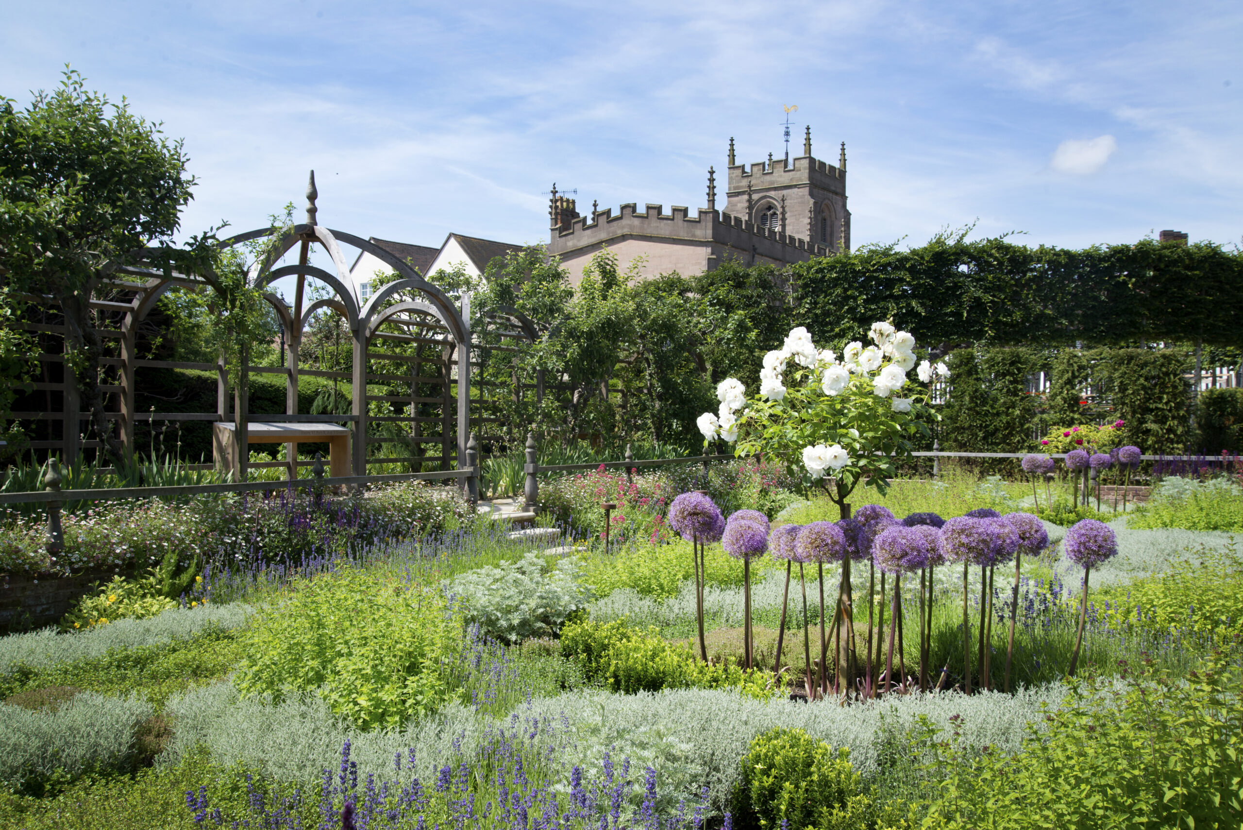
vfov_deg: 38.9
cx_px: 622
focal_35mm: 34
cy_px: 415
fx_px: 1174
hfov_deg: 55.8
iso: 250
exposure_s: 1/200
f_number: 13
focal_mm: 34
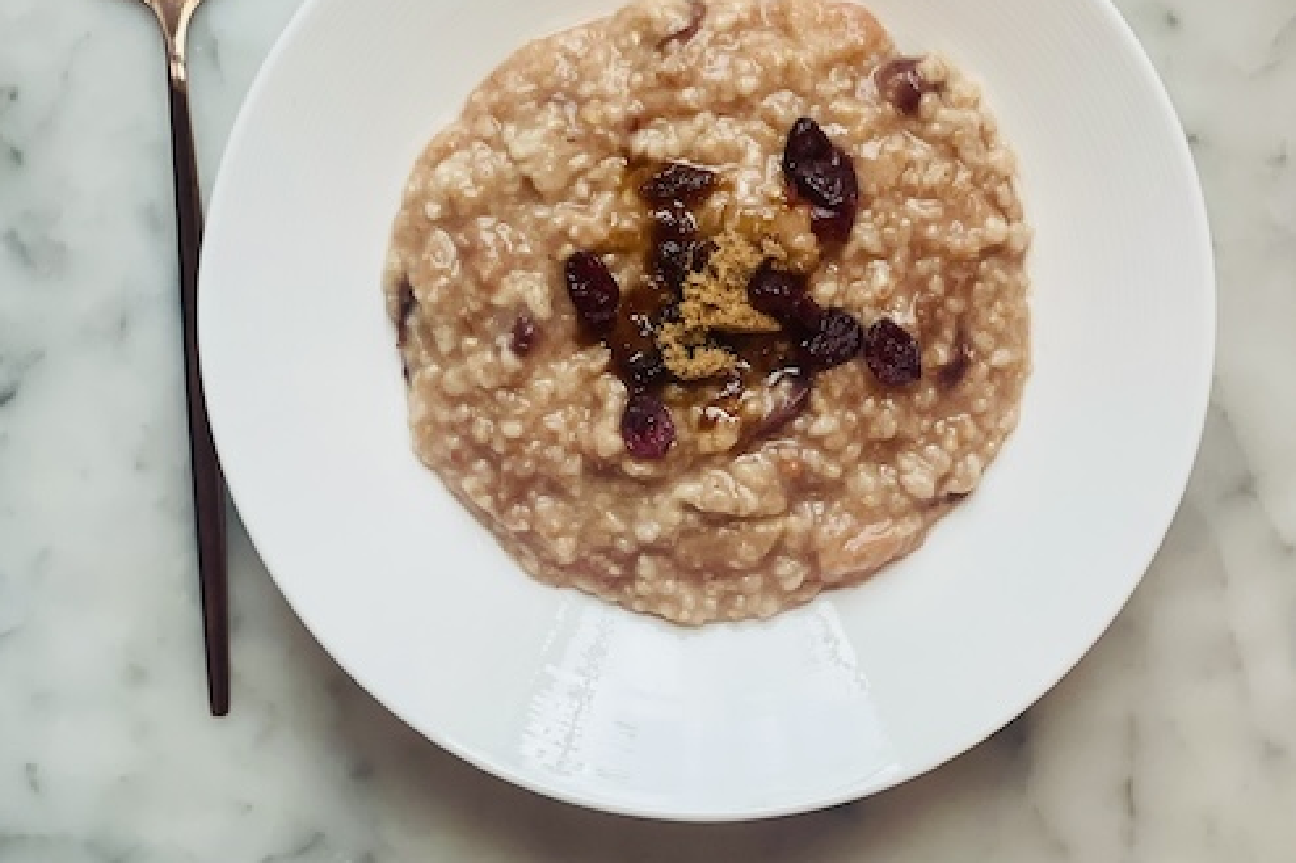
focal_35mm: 73
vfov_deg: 18.6
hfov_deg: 27.7
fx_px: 2627
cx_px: 645
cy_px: 337
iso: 125
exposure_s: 1/120
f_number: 2
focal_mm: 6
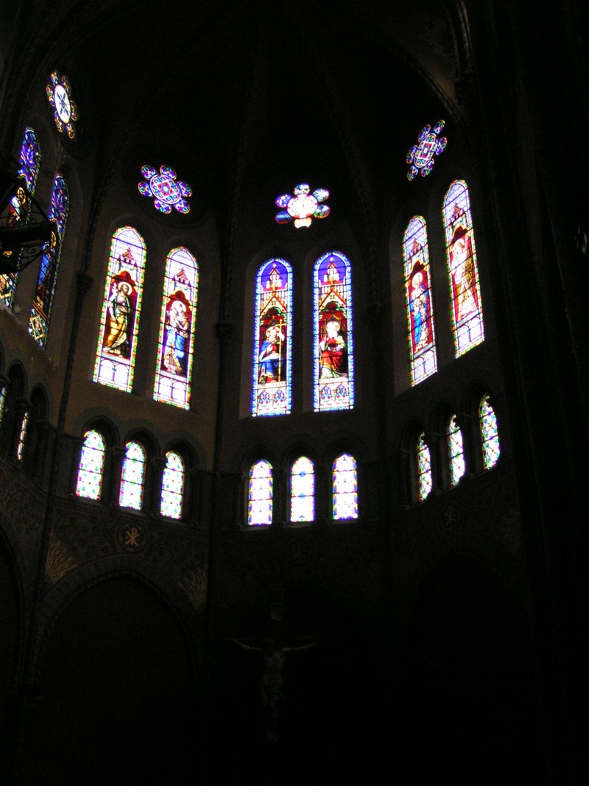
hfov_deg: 37.7
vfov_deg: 49.0
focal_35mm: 38
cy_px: 393
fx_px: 862
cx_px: 294
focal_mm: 5.8
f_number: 2.8
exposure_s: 1/40
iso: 400
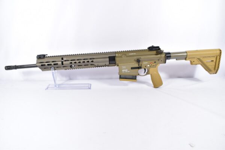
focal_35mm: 27
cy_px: 75
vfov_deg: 47.9
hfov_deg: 67.4
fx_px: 169
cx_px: 112
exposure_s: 1/50
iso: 640
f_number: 5
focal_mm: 18
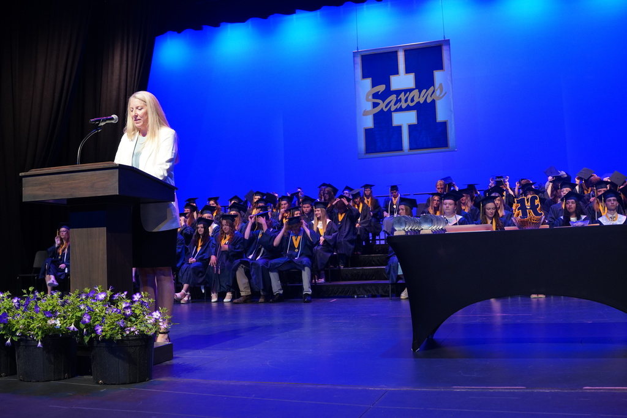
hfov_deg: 53.1
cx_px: 314
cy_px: 209
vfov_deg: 36.9
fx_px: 627
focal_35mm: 36
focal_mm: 24
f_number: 4
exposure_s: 1/60
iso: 800
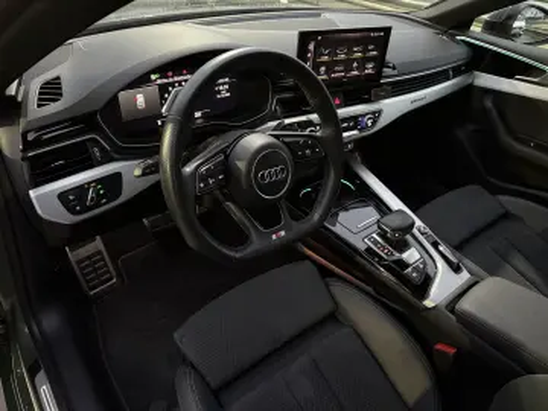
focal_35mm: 24
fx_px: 380
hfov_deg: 71.6
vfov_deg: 56.8
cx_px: 274
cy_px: 206
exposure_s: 1/20
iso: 1250
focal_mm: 6.76
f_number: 1.78
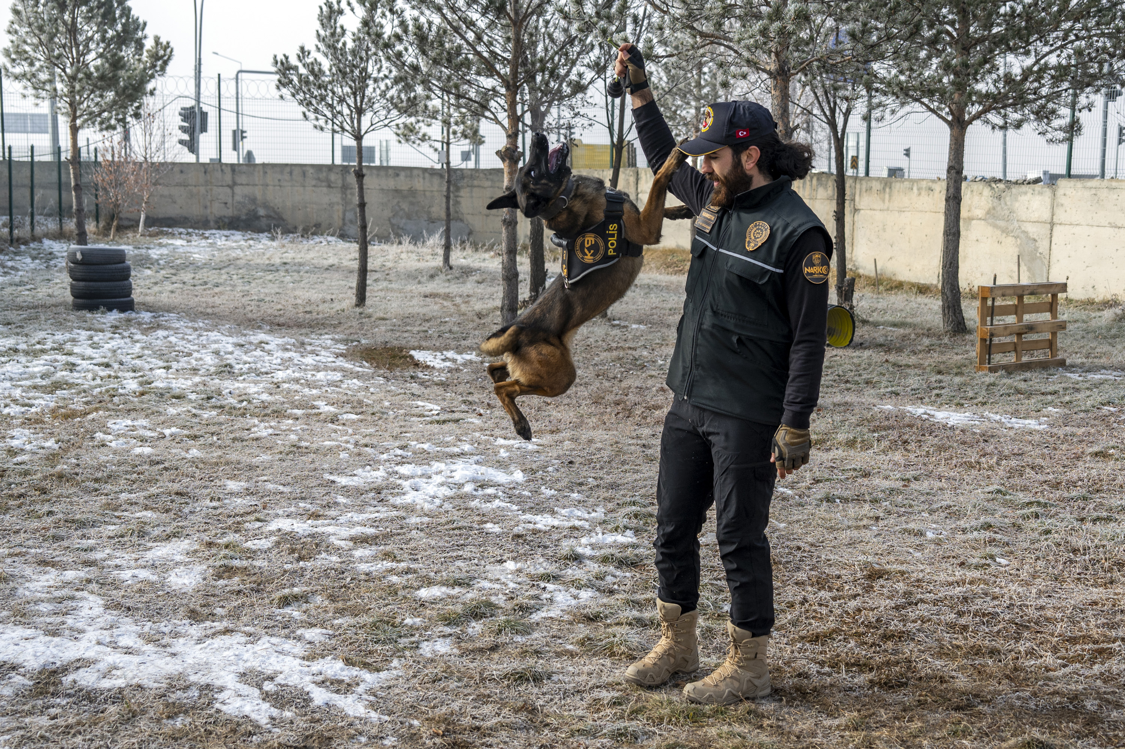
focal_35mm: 36
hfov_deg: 53.1
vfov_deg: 36.8
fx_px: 1125
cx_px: 562
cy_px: 374
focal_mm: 24
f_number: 2.8
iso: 100
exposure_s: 1/1250
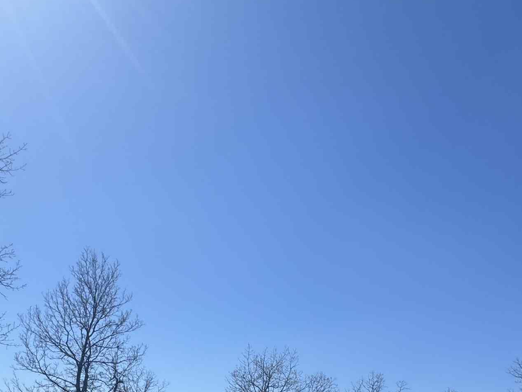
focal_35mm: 34
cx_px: 297
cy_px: 420
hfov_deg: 53.8
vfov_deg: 36.2
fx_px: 513
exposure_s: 1/2674
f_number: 2.2
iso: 50
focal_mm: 2.22
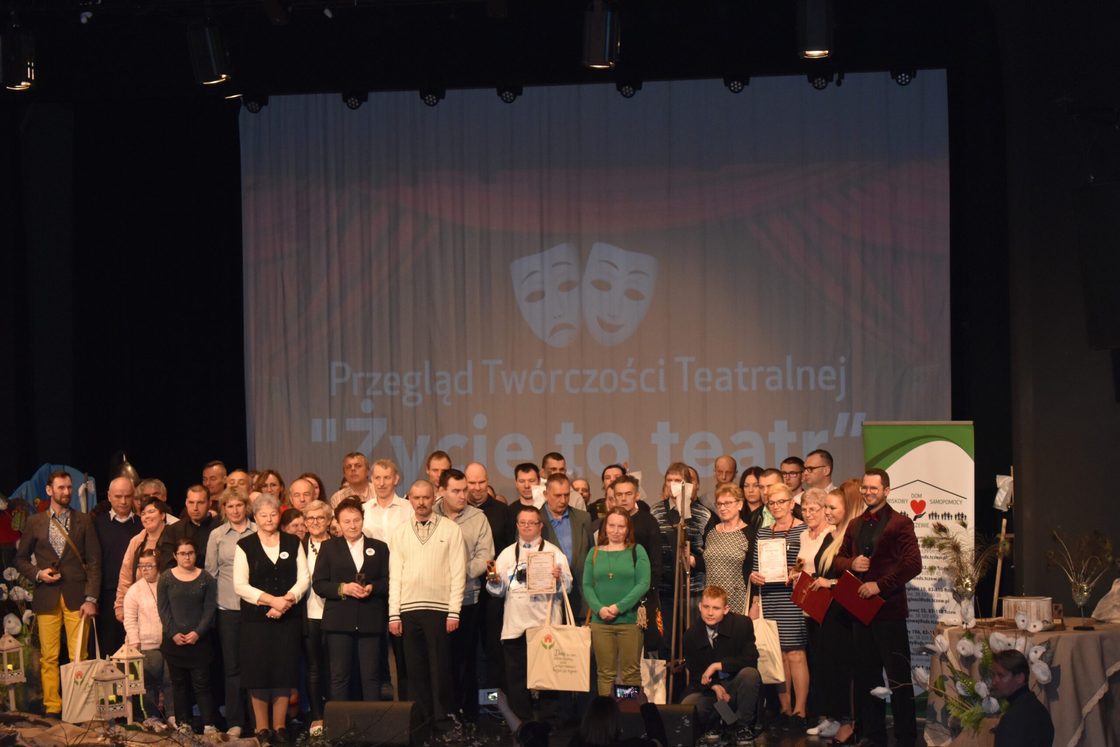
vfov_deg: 16.6
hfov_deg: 24.6
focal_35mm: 82
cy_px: 374
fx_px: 2567
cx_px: 560
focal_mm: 55
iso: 1600
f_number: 5.6
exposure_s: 1/60
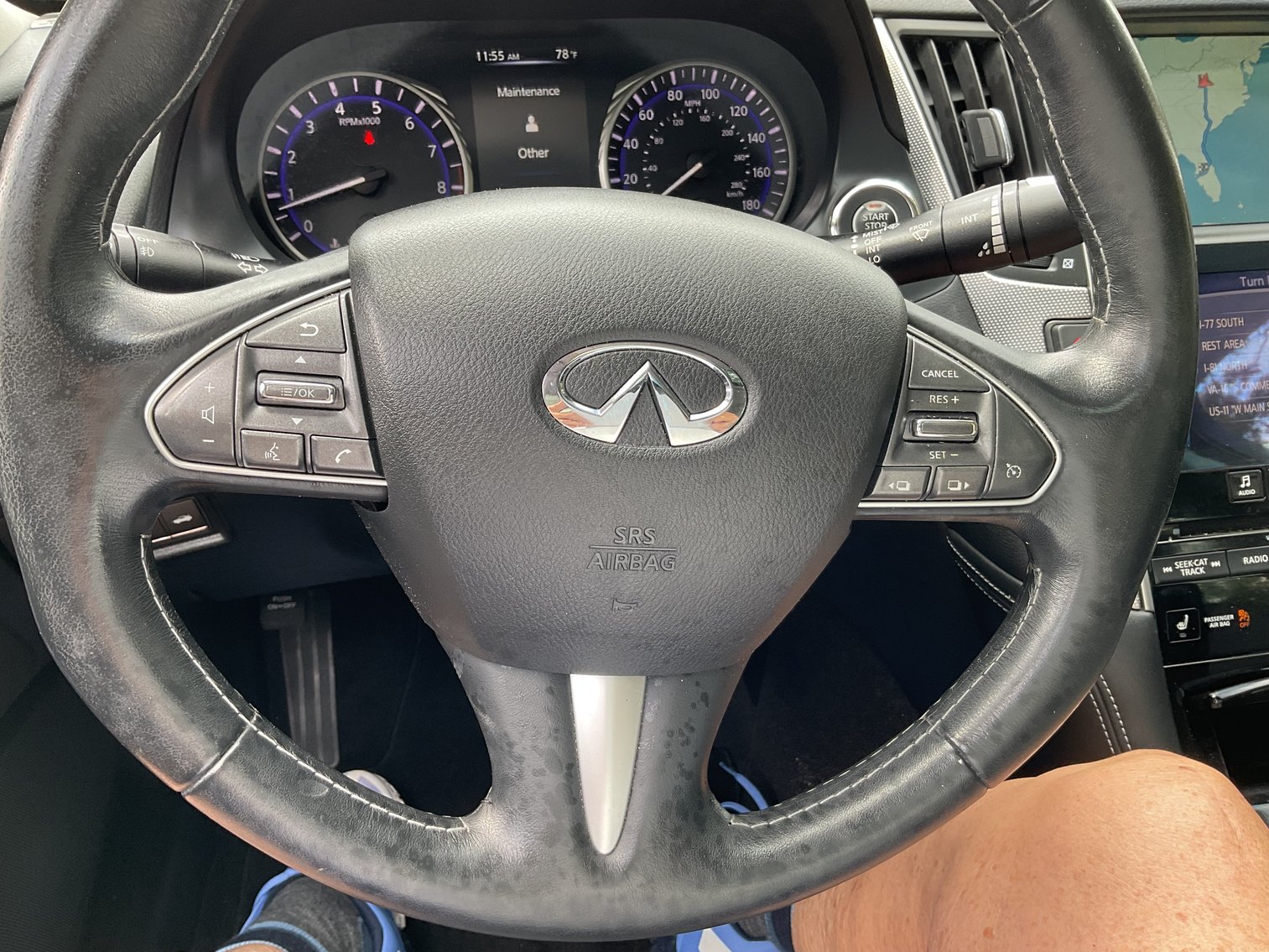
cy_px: 476
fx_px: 1063
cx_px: 634
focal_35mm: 29
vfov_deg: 48.2
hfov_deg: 61.7
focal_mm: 3
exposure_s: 1/120
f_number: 1.8
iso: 40
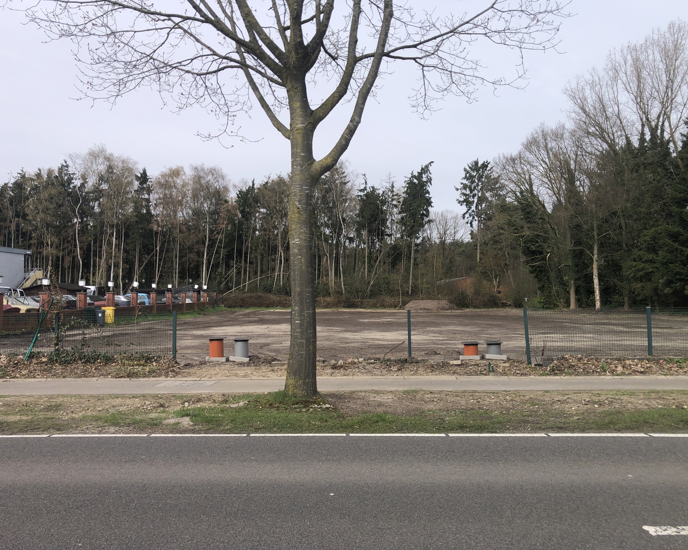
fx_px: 611
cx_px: 350
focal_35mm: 30
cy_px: 279
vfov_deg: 48.5
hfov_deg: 58.8
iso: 20
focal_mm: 3.99
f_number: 1.8
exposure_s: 1/1567
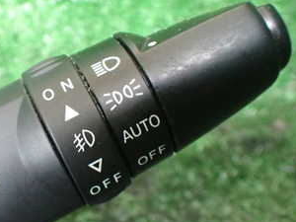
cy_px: 126
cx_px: 52
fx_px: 513
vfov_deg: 24.4
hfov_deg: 31.2
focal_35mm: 60
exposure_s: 1/50
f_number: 2.3
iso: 800
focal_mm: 5.4
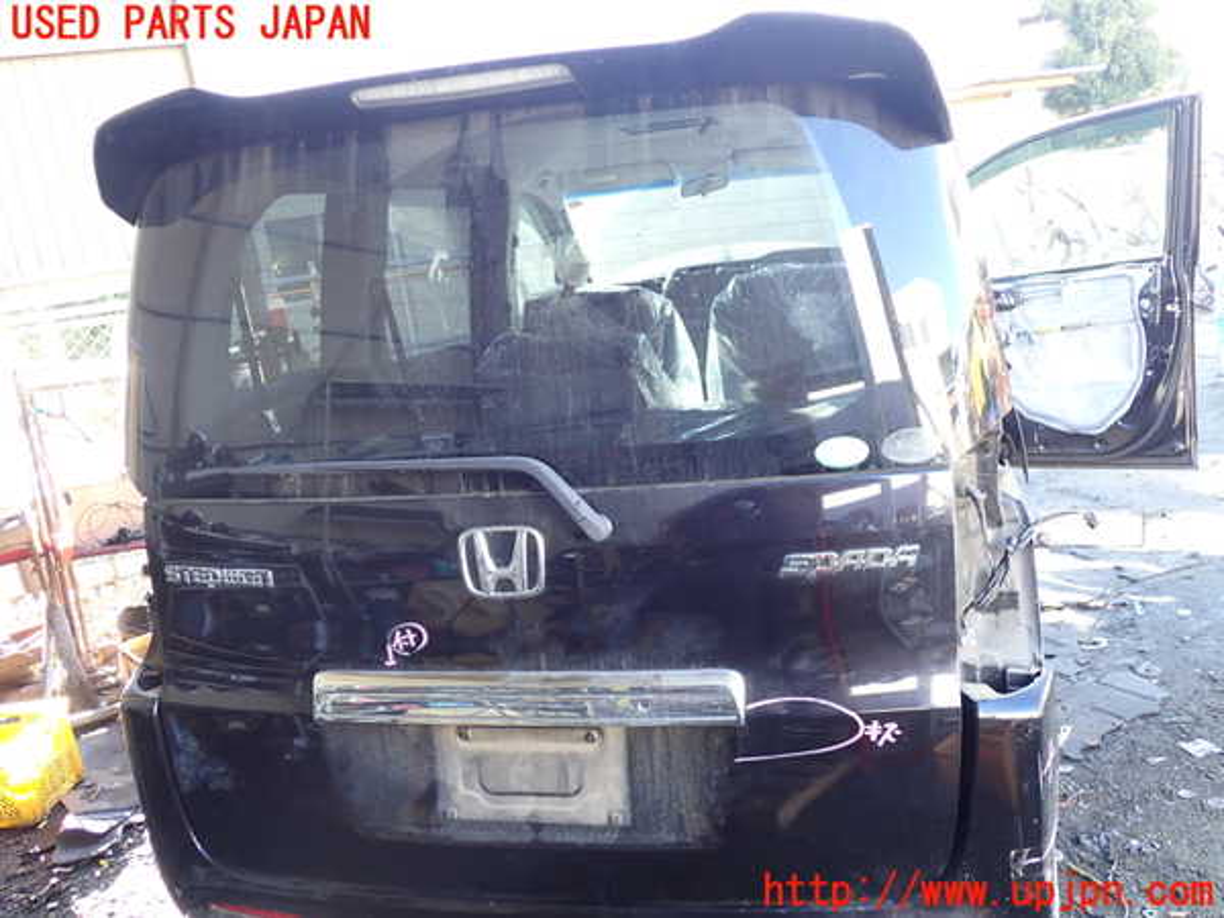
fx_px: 1061
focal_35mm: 30
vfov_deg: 46.8
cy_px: 459
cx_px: 612
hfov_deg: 60.0
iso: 200
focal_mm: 5.4
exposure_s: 1/60
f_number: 2.3
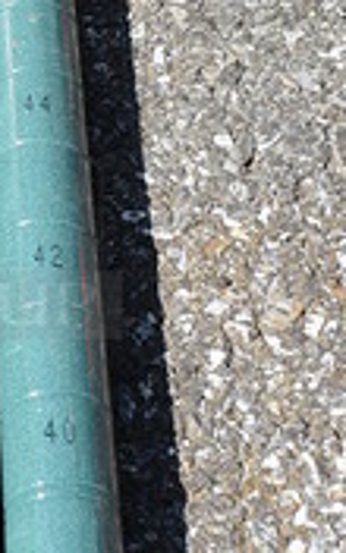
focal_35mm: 143
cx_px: -226
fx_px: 2157
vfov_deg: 14.6
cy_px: 174
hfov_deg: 8.9
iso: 200
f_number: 8
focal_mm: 18
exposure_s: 1/400
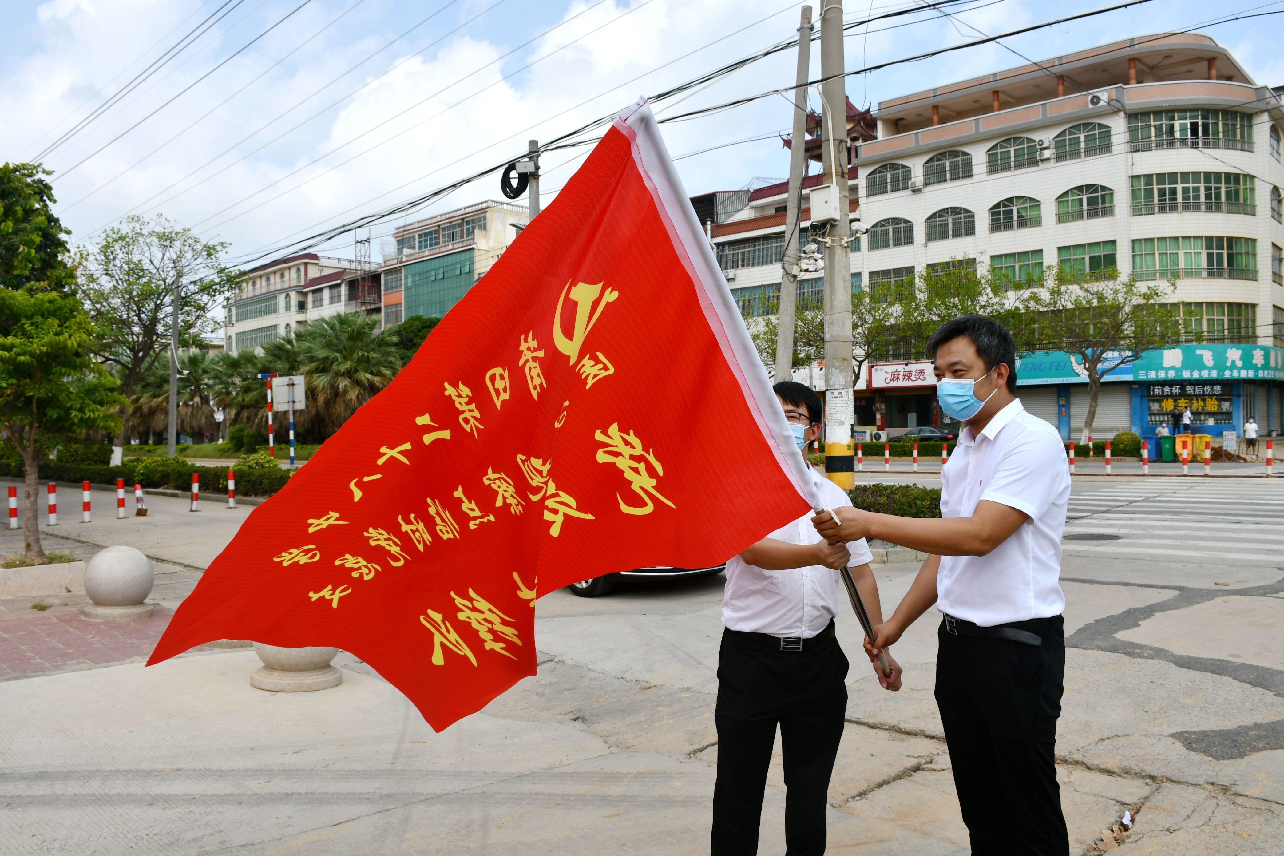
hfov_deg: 67.4
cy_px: 428
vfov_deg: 47.9
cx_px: 642
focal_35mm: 27
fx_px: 963
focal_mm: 18
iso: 100
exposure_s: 1/320
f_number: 9
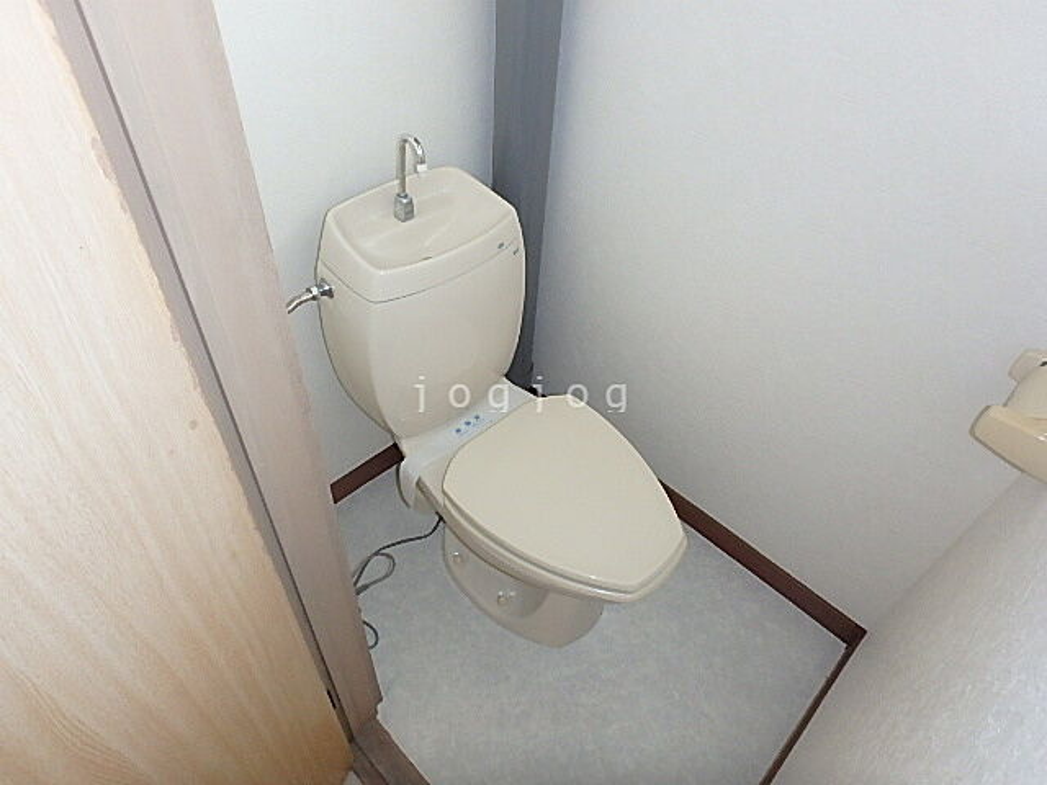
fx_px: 635
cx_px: 524
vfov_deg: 63.4
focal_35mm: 21
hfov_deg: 79.0
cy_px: 392
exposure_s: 1/30
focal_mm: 3.7
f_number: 3.5
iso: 400
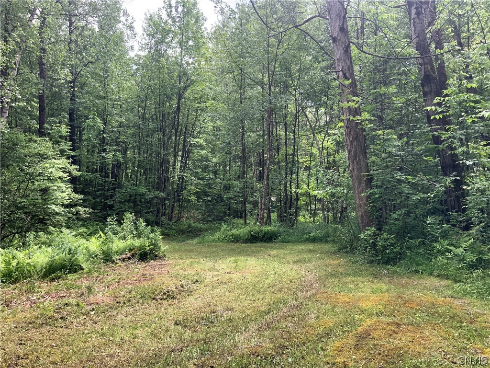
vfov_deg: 48.2
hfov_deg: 61.7
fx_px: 411
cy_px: 184
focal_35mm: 29
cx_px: 245
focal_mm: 3
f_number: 1.8
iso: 16
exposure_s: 1/187
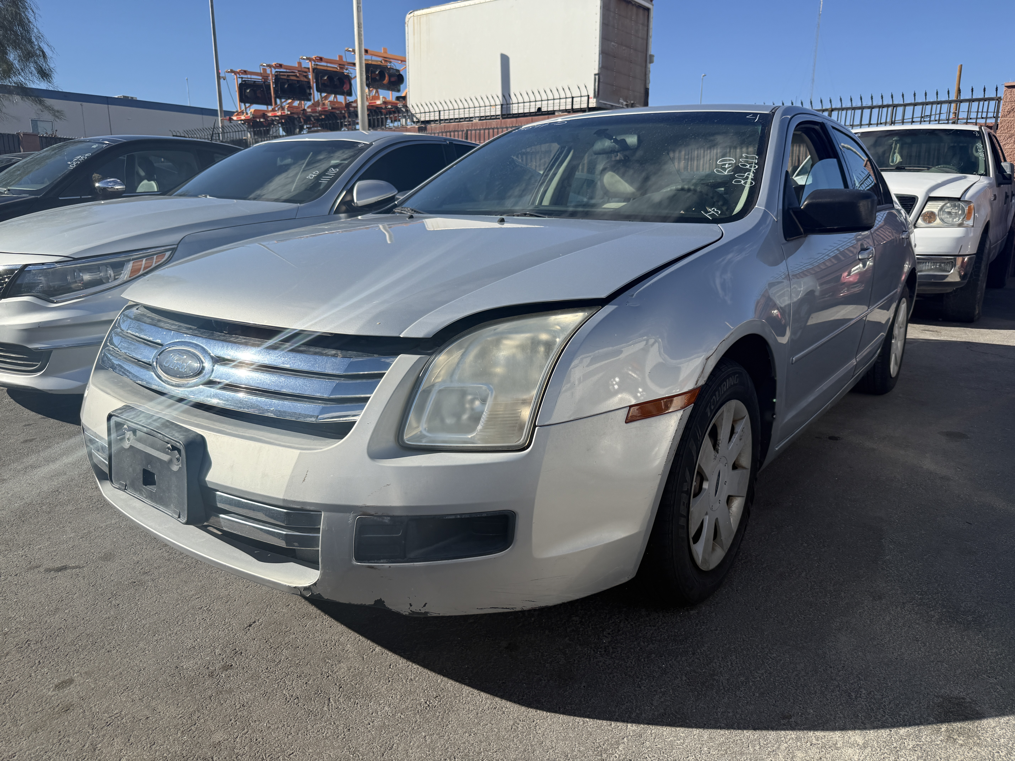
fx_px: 704
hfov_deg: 71.6
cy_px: 380
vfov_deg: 56.8
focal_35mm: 24
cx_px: 508
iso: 100
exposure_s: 1/5714
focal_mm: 6.76
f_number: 1.78
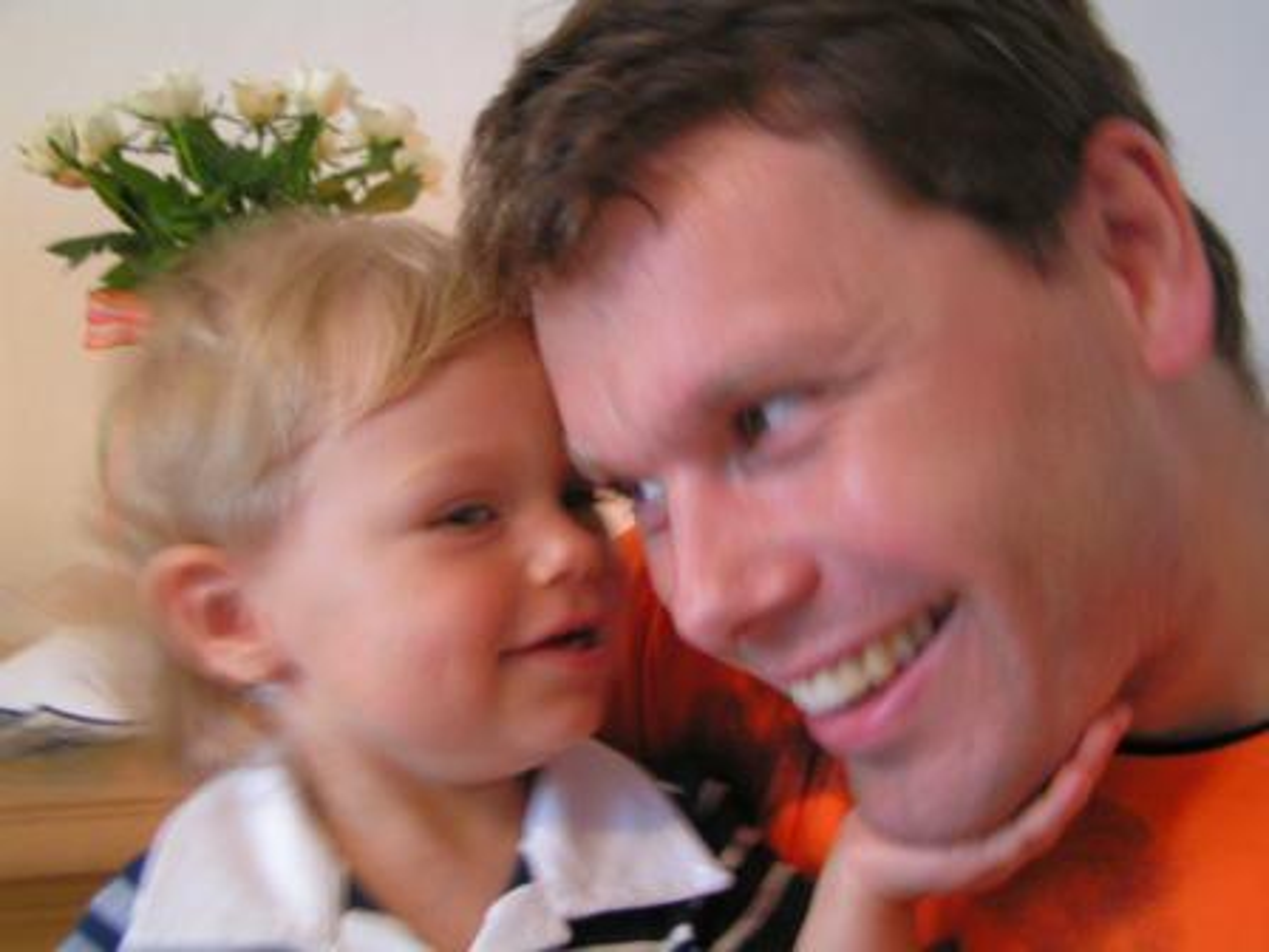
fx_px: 1393
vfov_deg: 37.7
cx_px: 634
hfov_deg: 49.0
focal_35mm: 38
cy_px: 476
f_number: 2.8
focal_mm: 5.8
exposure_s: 1/10
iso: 200
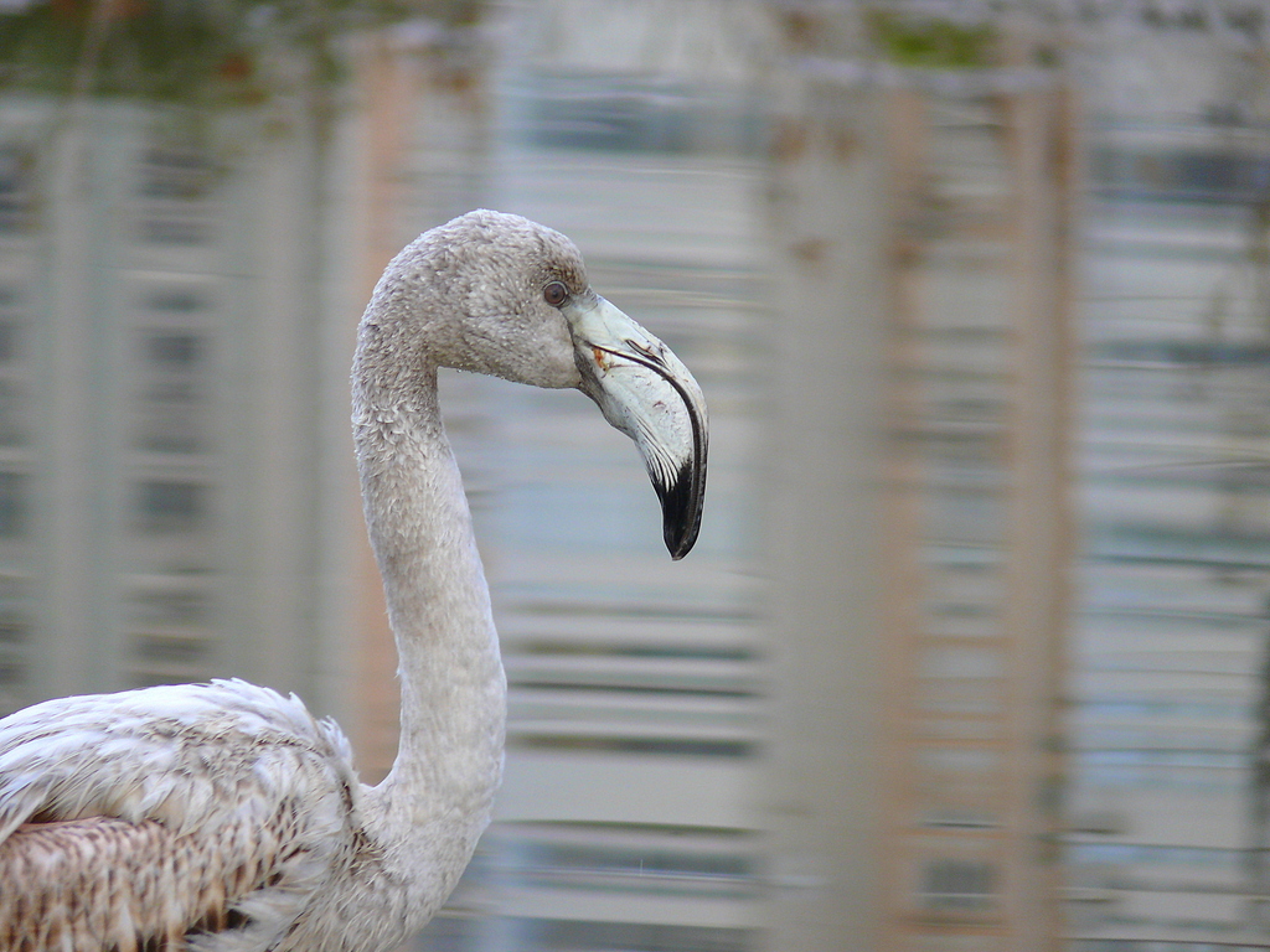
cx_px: 635
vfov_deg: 3.5
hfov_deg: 4.7
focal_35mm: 420
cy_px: 476
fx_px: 15409
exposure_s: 1/200
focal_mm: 88.8
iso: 100
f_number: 3.7
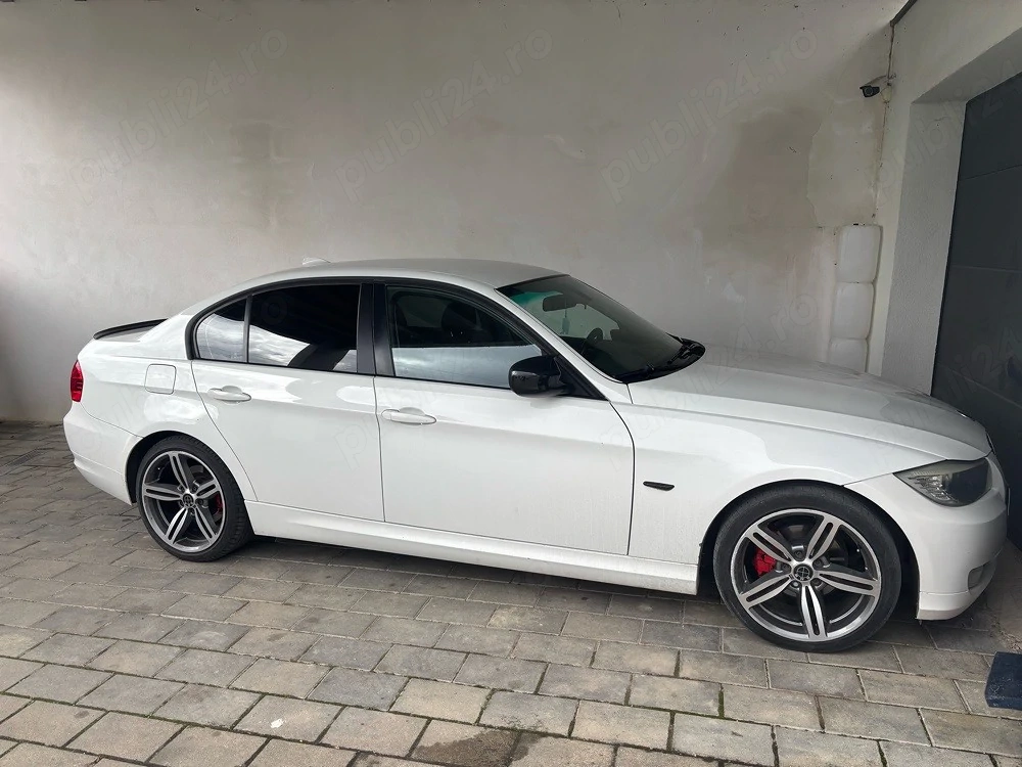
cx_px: 511
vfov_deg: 53.1
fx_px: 768
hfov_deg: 67.3
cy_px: 384
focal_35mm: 26
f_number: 1.6
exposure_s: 1/894
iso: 50
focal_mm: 5.96
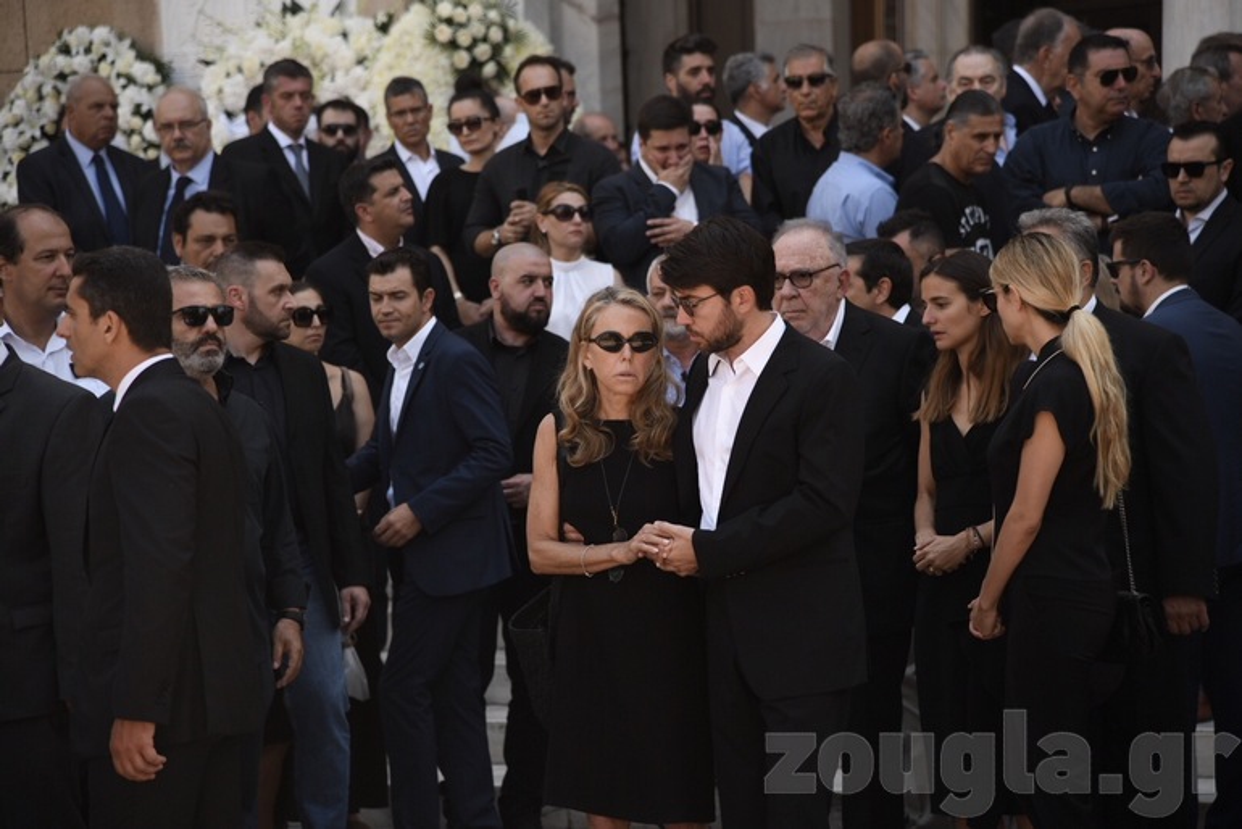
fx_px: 4141
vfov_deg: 11.4
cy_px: 414
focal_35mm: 120
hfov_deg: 17.1
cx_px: 621
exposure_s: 1/400
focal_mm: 120
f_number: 4
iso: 250
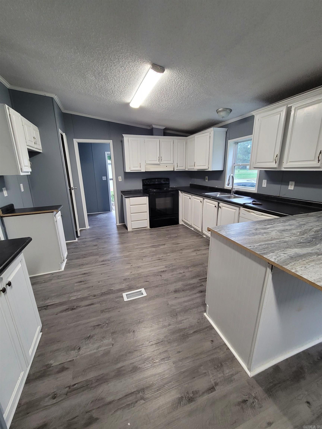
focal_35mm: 13
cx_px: 161
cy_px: 214
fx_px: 161
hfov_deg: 89.9
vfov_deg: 106.2
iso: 400
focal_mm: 2.2
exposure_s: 1/60
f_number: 2.2
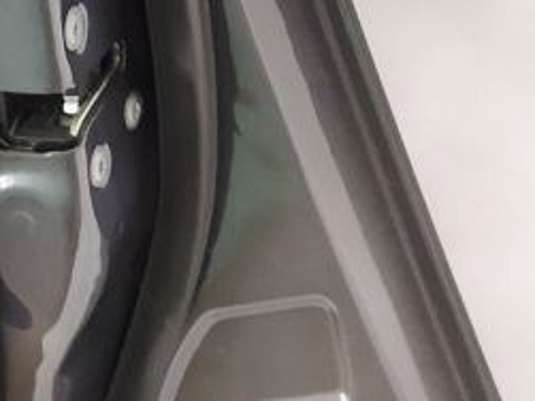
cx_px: -53
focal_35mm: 129
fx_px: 1993
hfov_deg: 14.9
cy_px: -13
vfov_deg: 11.4
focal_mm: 4.71
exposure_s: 1/20
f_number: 1.79
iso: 463
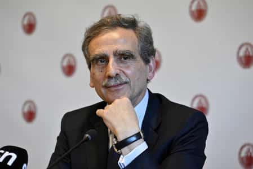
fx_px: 773
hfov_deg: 18.6
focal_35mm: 110
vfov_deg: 12.4
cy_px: 84
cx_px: 126
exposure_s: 1/200
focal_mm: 110
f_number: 4.5
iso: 5000
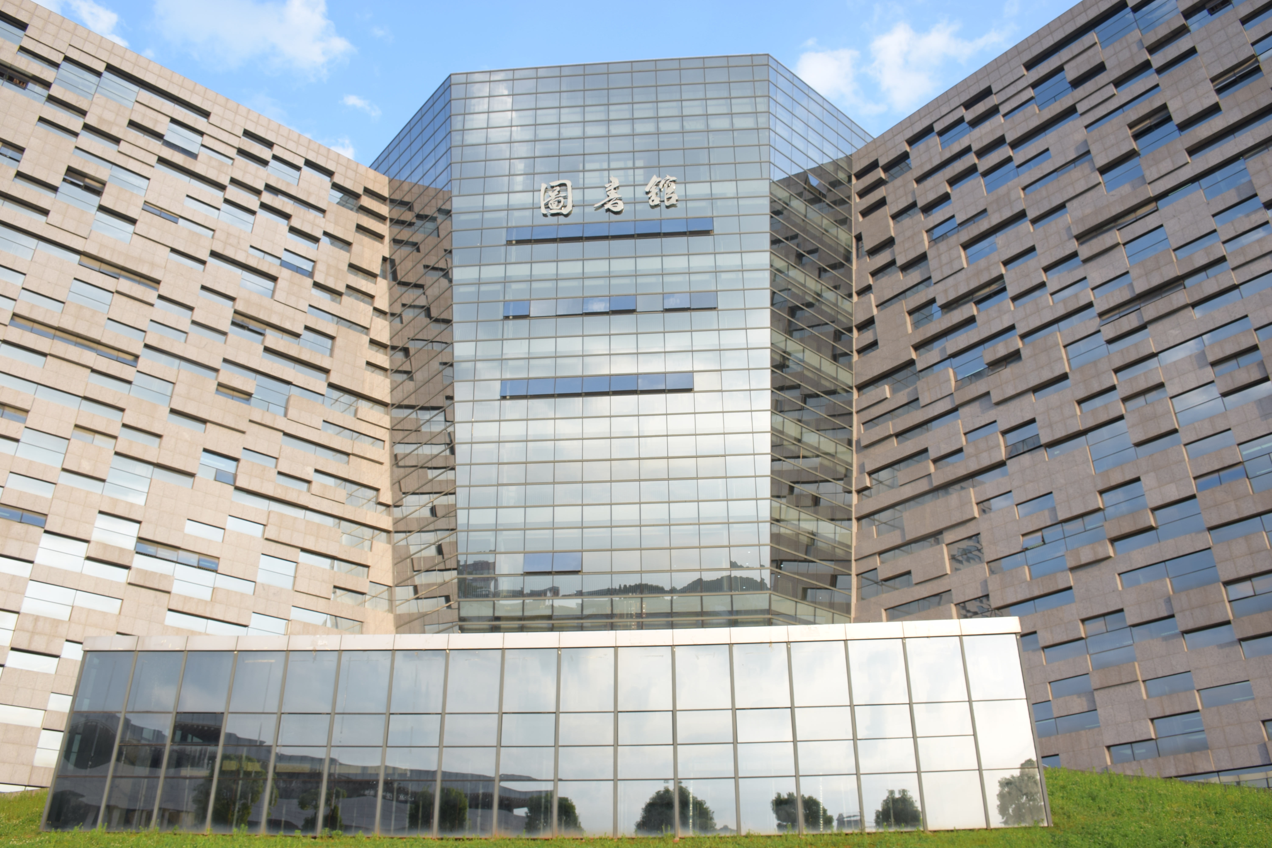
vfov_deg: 47.9
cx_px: 636
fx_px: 954
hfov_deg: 67.4
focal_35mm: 27
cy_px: 424
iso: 100
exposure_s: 1/60
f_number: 9
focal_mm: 18
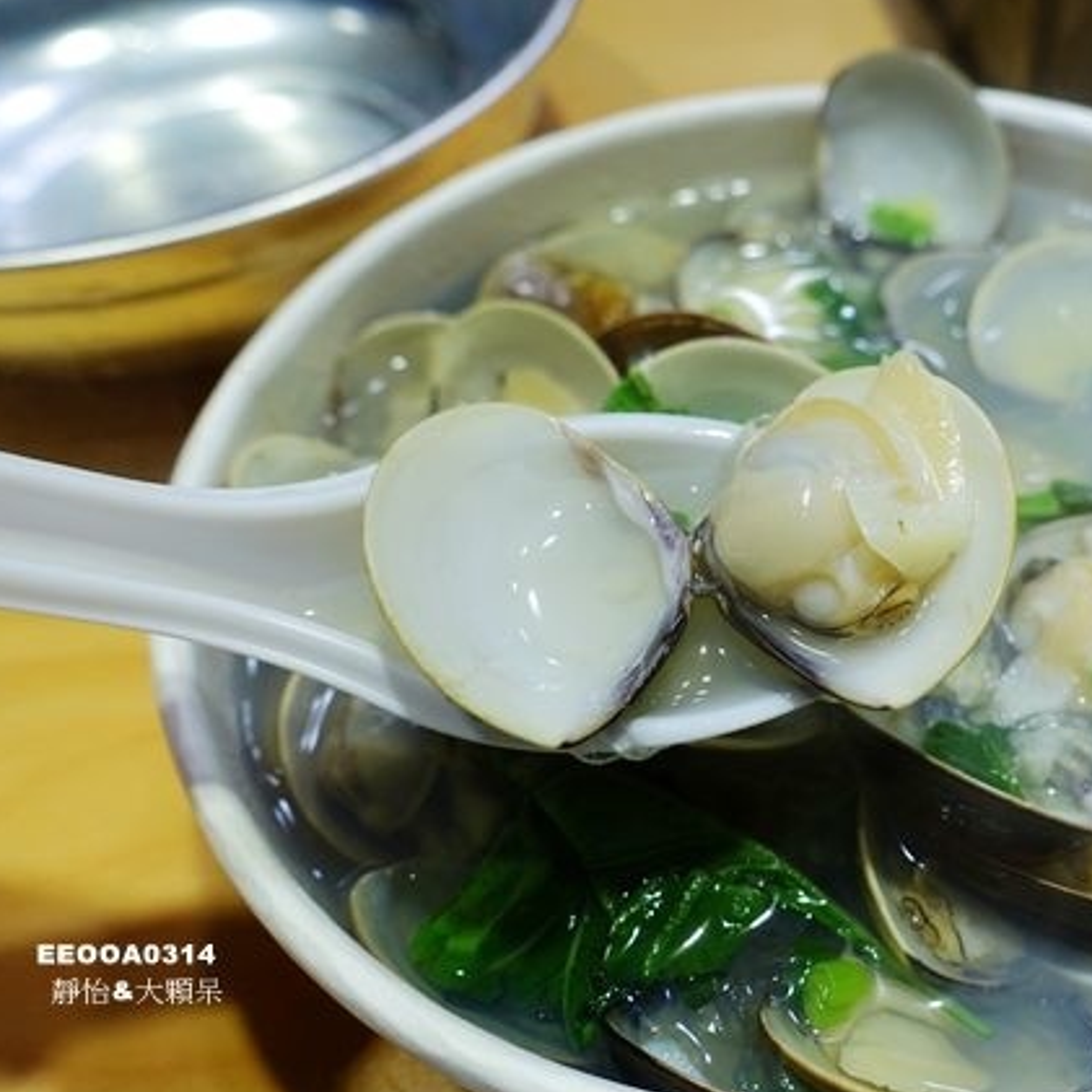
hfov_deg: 42.4
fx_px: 1356
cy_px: 543
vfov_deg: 43.9
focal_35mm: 38
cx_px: 827
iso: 125
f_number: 3.5
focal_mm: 10.6
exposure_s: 1/80
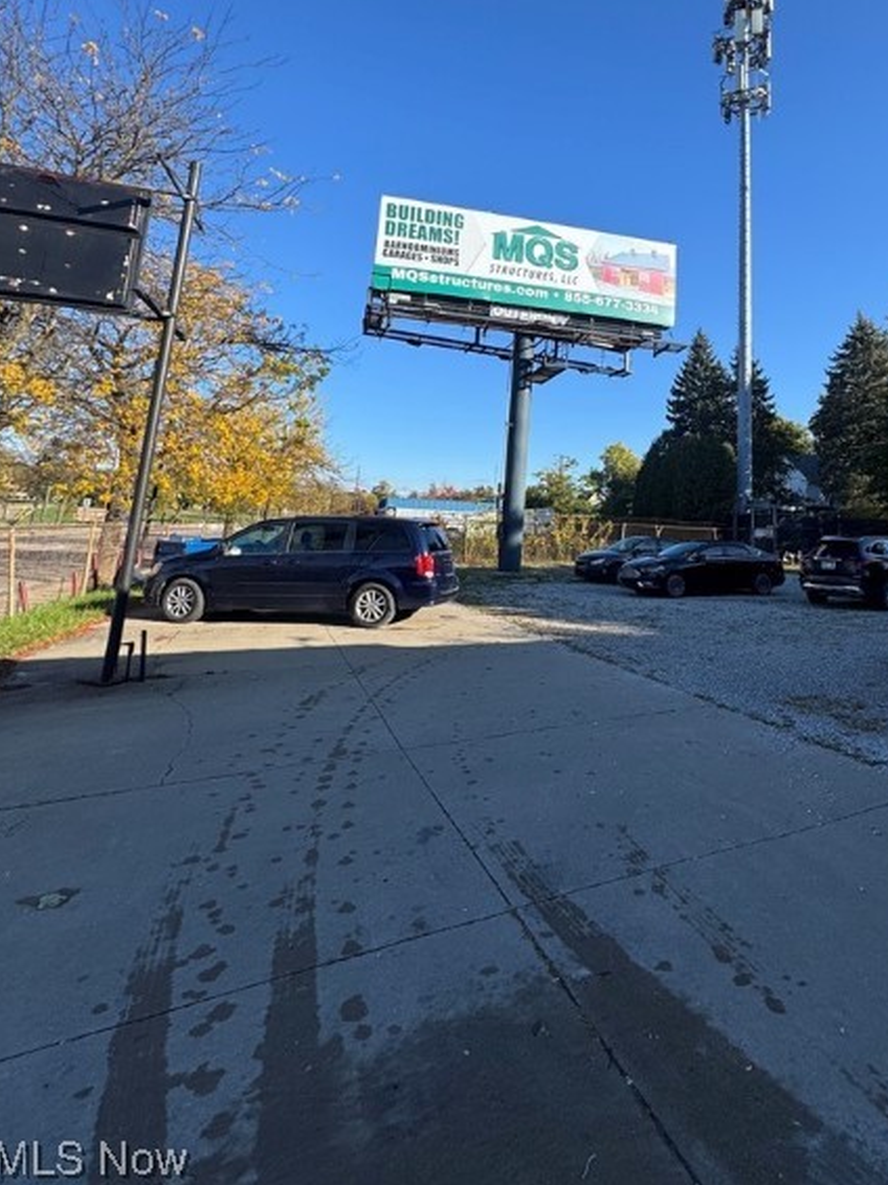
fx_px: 650
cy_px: 402
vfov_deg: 82.0
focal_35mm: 19
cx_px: 584
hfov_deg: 67.0
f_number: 2.2
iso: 50
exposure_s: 1/1370
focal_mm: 2.22
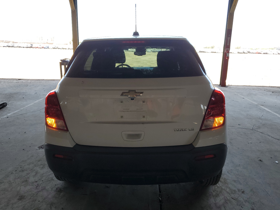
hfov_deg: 67.3
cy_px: 105
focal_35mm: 26
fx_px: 210
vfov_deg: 53.1
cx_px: 140
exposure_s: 1/323
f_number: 1.5
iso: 50
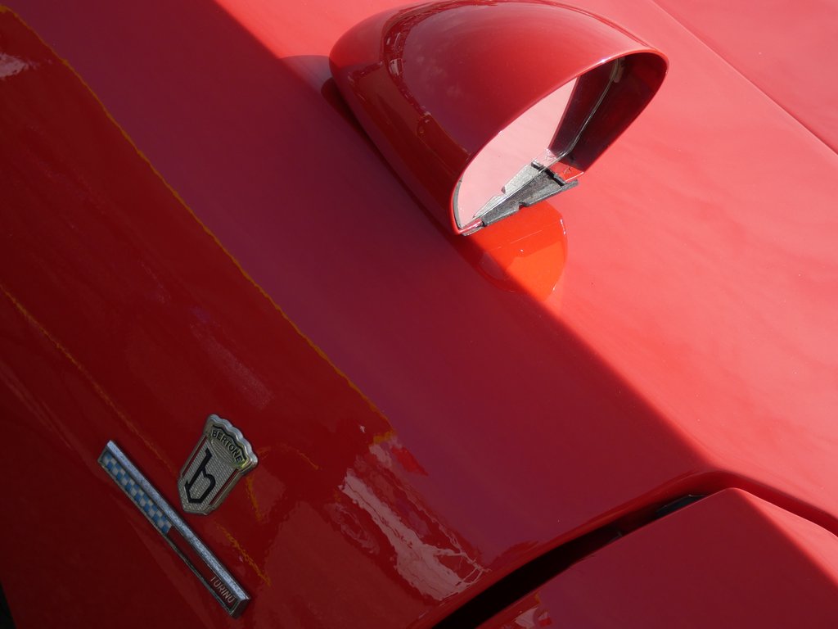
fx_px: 1912
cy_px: 314
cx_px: 419
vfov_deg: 18.7
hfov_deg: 24.7
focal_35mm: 79
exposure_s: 1/500
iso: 80
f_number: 4.5
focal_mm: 14.1
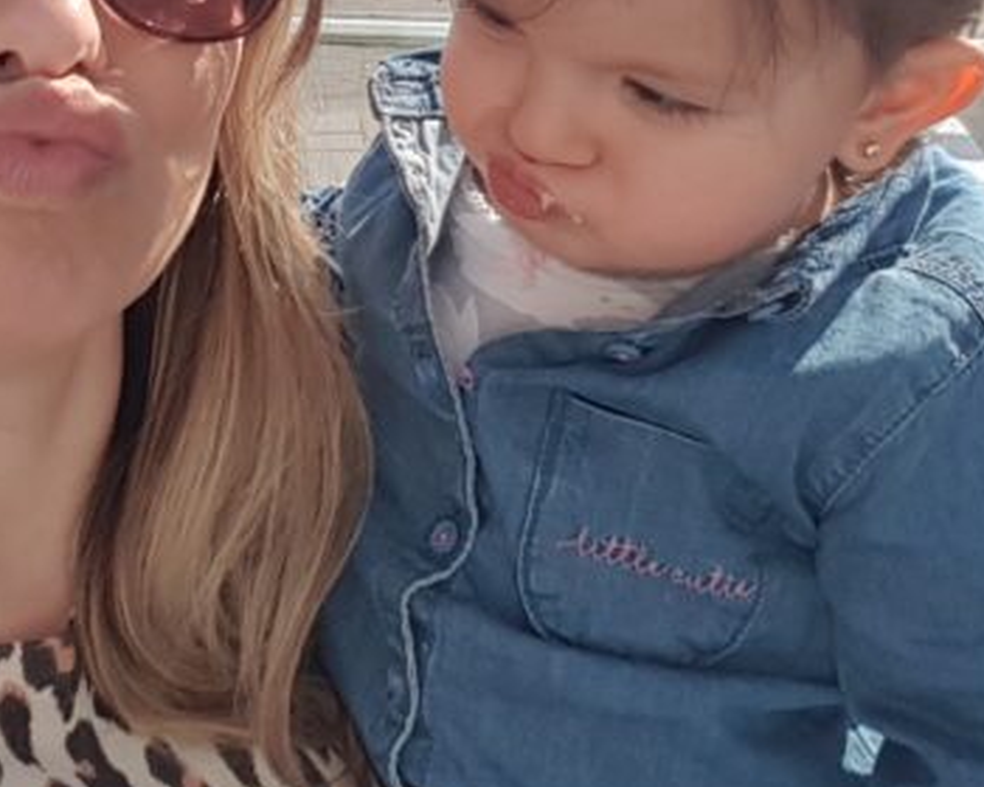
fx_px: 1747
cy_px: 17
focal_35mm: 60
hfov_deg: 31.1
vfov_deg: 24.3
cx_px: 298
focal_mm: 2.1
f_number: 1.7
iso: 50
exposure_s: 1/1452
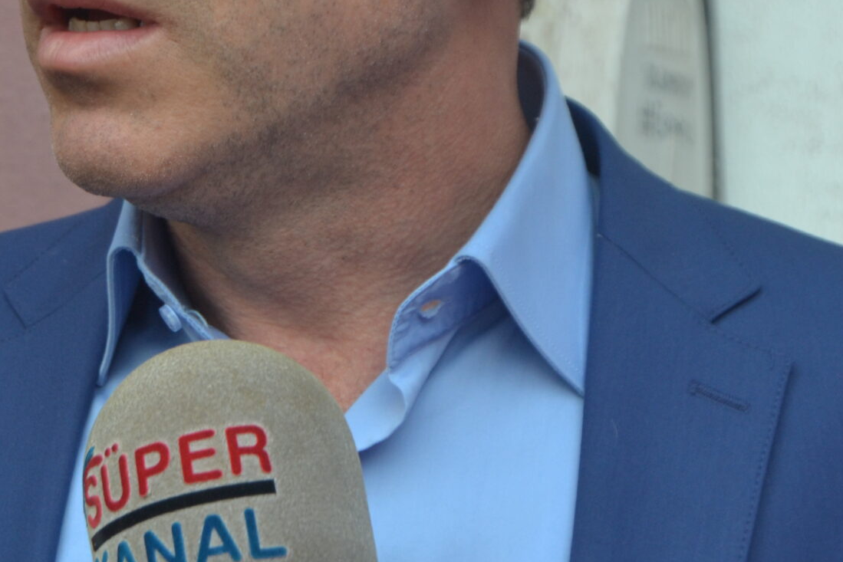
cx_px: 269
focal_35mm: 192
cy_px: -40
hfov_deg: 10.7
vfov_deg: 7.1
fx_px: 4500
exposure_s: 1/125
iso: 360
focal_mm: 55
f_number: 5.6
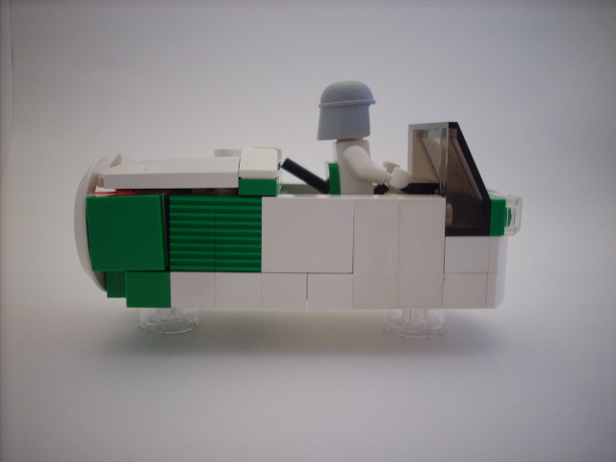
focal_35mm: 37
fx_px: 658
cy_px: 231
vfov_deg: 38.7
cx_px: 308
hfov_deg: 50.1
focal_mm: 6.2
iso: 95
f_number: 2.8
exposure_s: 1/30
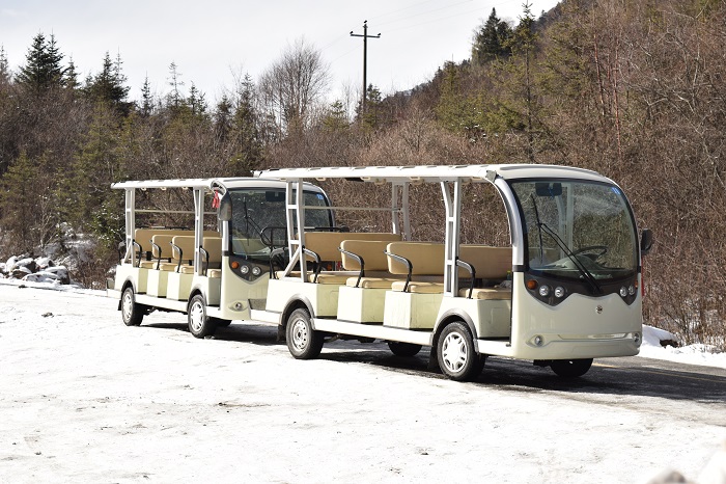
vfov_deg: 17.5
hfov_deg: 26.0
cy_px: 242
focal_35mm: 78
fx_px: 1572
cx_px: 363
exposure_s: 1/1000
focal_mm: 52
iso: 400
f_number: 8
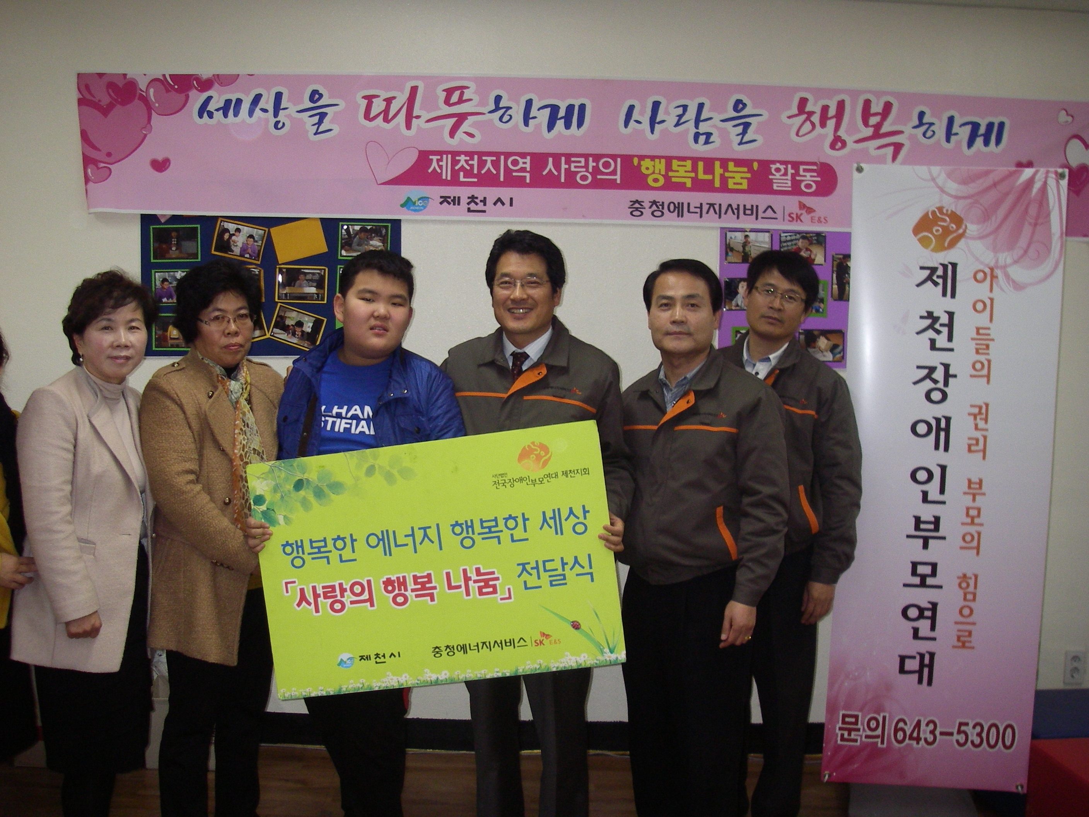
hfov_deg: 49.0
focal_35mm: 38
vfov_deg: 37.7
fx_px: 1195
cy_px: 408
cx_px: 544
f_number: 3.3
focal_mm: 6.3
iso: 160
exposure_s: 1/40
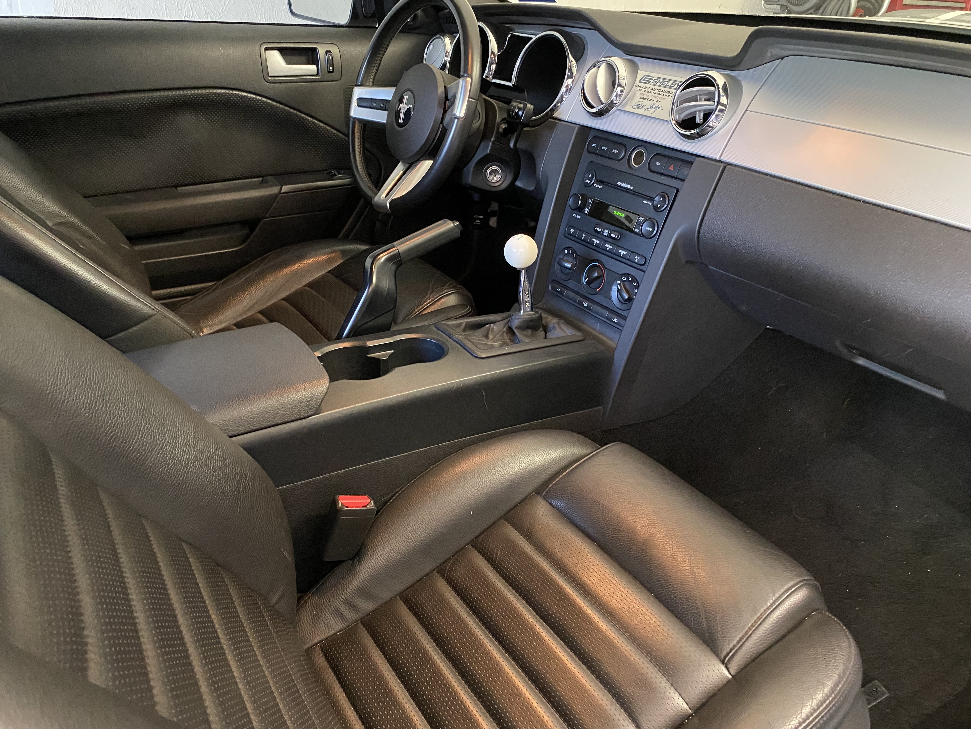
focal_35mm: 26
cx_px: 486
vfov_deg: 53.1
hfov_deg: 67.3
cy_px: 364
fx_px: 729
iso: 800
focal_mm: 4.25
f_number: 1.8
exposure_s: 1/30
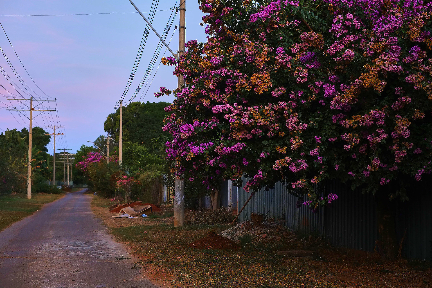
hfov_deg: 37.5
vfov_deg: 25.5
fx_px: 636
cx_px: 216
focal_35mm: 53
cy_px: 144
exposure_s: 1/60
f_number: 2.8
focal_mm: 35
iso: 500
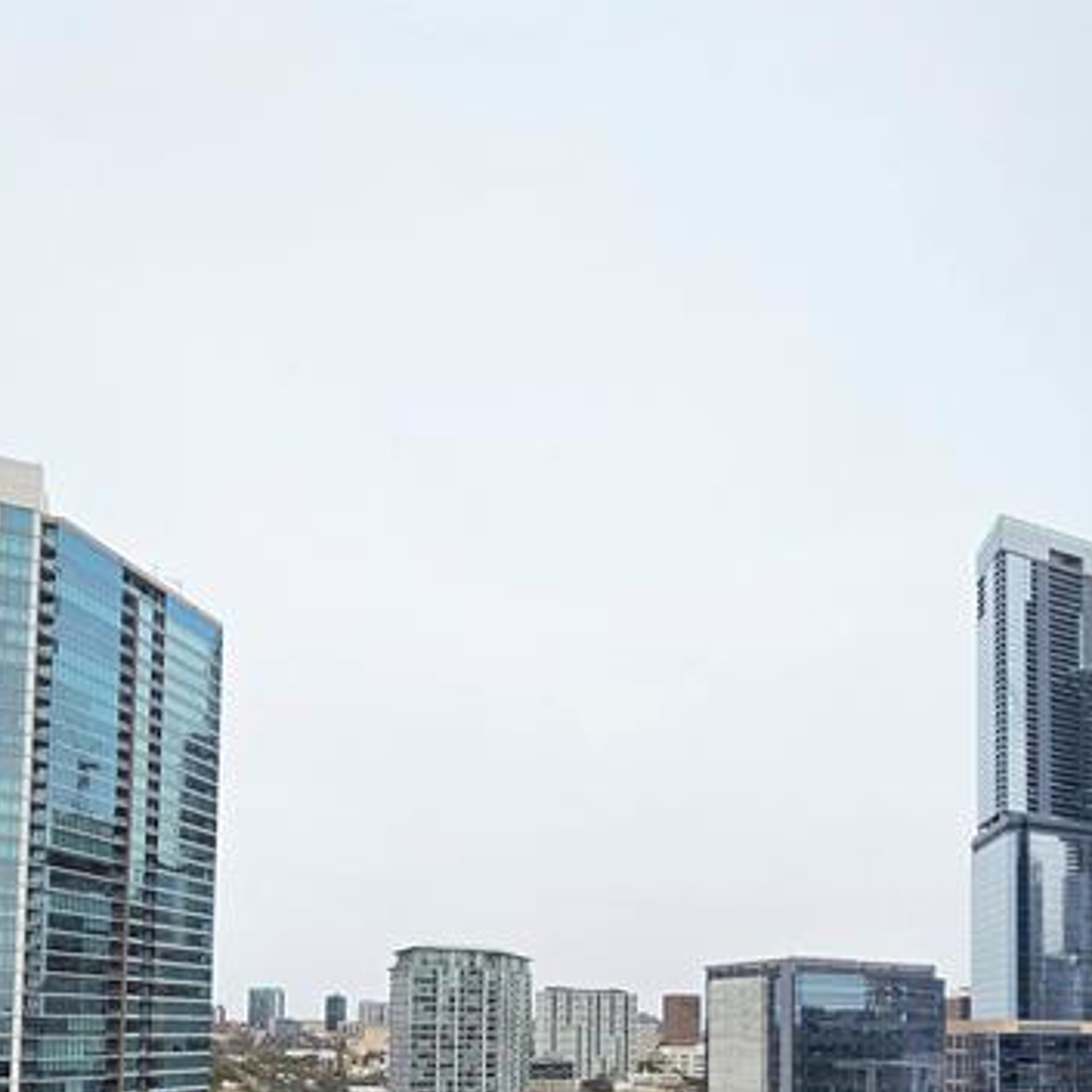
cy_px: 981
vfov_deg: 54.8
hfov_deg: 62.9
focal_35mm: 25
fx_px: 892
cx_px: 560
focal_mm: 2.2
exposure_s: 1/1650
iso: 50
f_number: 2.2
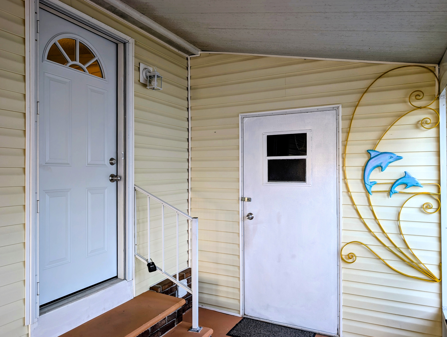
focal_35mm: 24
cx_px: 224
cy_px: 168
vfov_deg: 56.9
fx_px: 310
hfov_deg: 71.5
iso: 42
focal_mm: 6.9
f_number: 1.68
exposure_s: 1/23.8
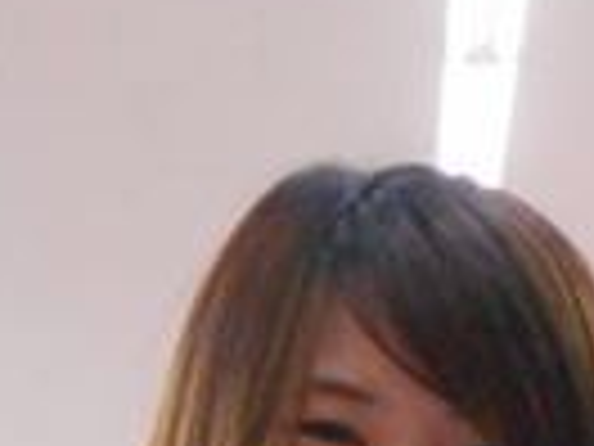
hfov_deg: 14.4
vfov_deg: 10.5
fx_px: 2334
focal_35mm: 136
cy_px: 662
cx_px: 464
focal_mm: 5.1
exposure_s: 1/100
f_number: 3.4
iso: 800
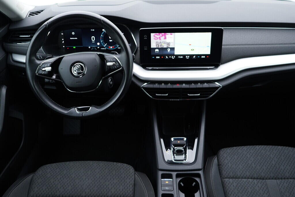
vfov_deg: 36.9
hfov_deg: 53.1
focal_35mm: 36
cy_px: 98
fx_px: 295
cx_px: 148
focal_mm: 24
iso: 200
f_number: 2.8
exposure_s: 1/40
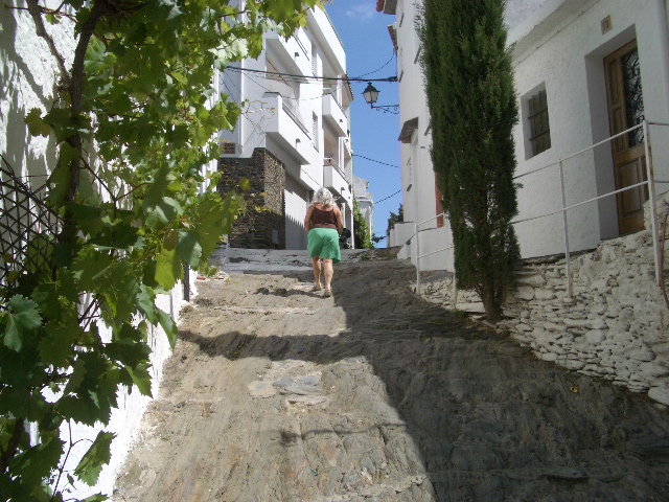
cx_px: 334
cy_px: 251
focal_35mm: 35
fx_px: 676
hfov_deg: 52.6
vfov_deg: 40.7
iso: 50
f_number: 4.3
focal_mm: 5.8
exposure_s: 1/640
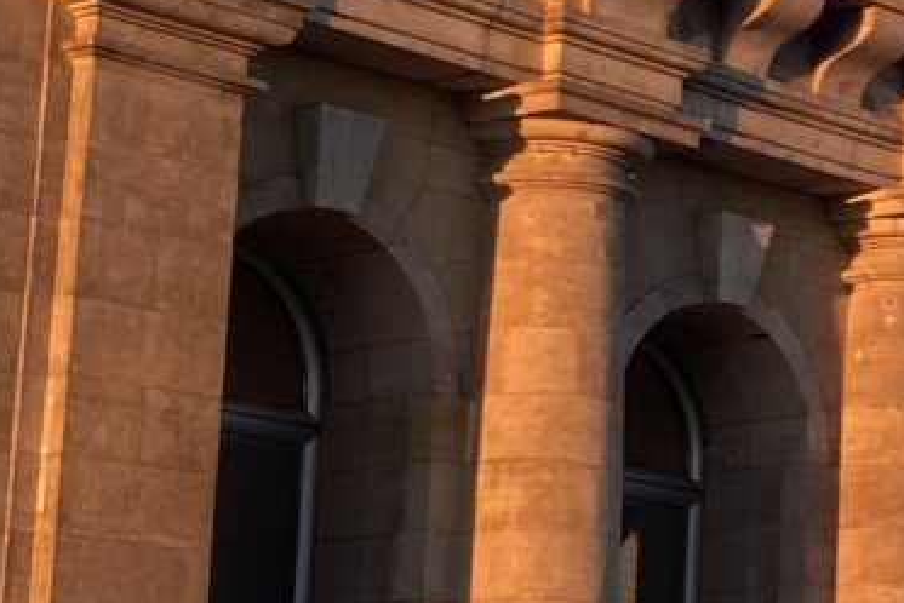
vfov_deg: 9.5
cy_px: 271
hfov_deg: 12.2
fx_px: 3642
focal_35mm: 145
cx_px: 1905
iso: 32
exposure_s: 1/504
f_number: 1.8
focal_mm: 4.25
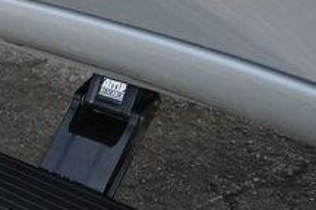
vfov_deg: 14.9
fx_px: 801
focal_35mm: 91
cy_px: 60
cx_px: -149
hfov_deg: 19.6
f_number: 4.5
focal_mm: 20.5
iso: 200
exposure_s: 1/250
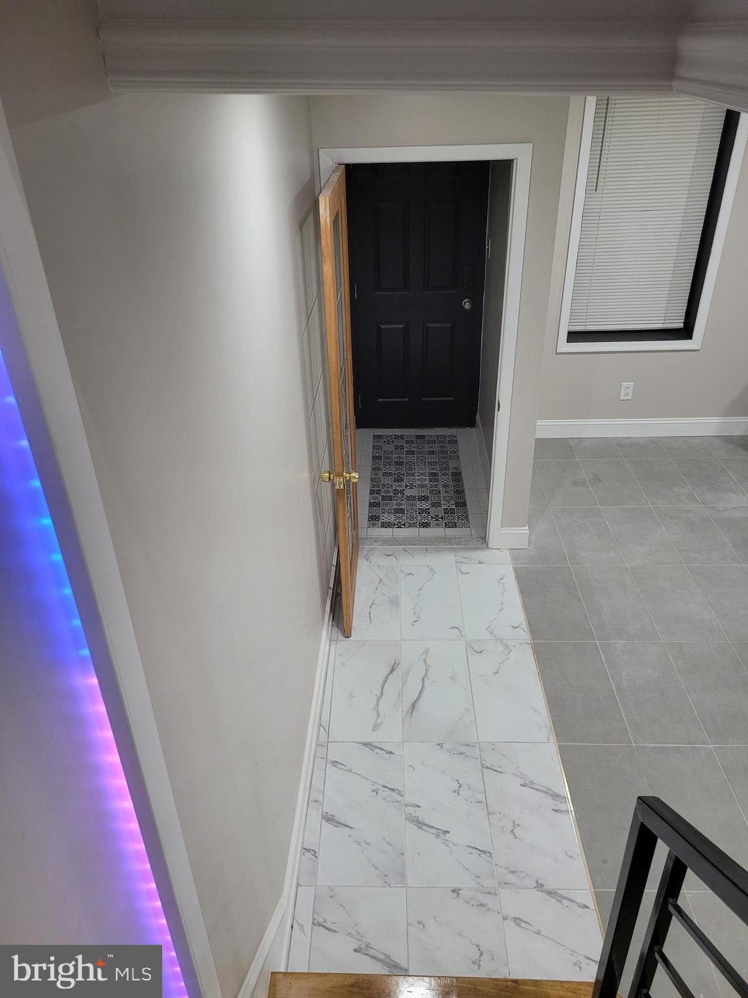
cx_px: 374
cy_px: 499
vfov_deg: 67.3
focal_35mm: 26
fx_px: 749
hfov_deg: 53.1
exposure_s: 1/60
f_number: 1.8
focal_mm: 5.4
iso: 200
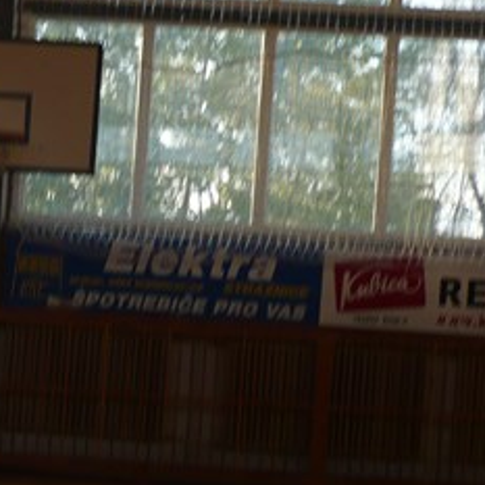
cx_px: -106
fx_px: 1807
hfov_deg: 14.8
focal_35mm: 114
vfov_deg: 15.2
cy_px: 375
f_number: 3.4
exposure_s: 1/100
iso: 100
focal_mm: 8.3
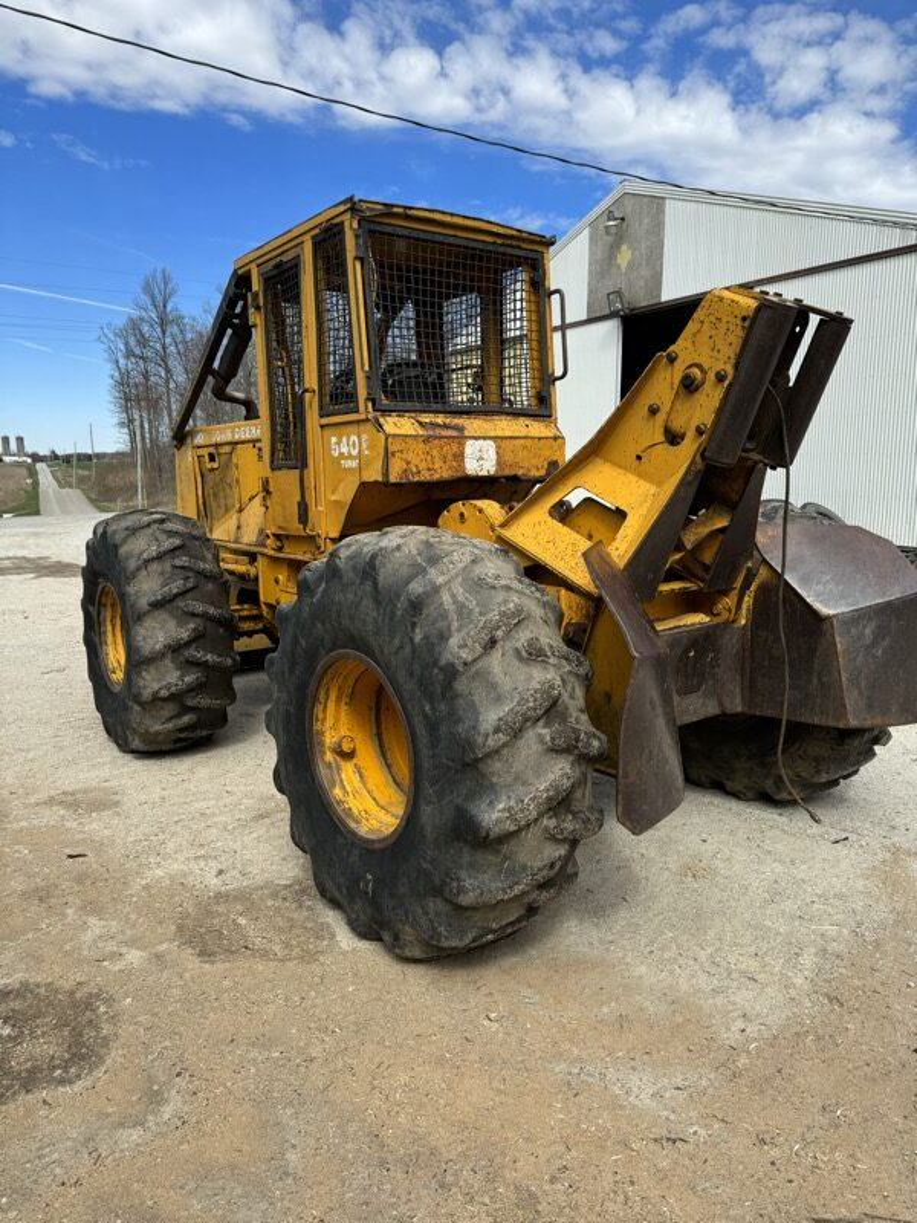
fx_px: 848
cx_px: 458
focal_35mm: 24
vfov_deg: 71.6
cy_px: 612
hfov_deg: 56.8
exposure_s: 1/4049
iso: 80
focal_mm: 6.86
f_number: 1.78
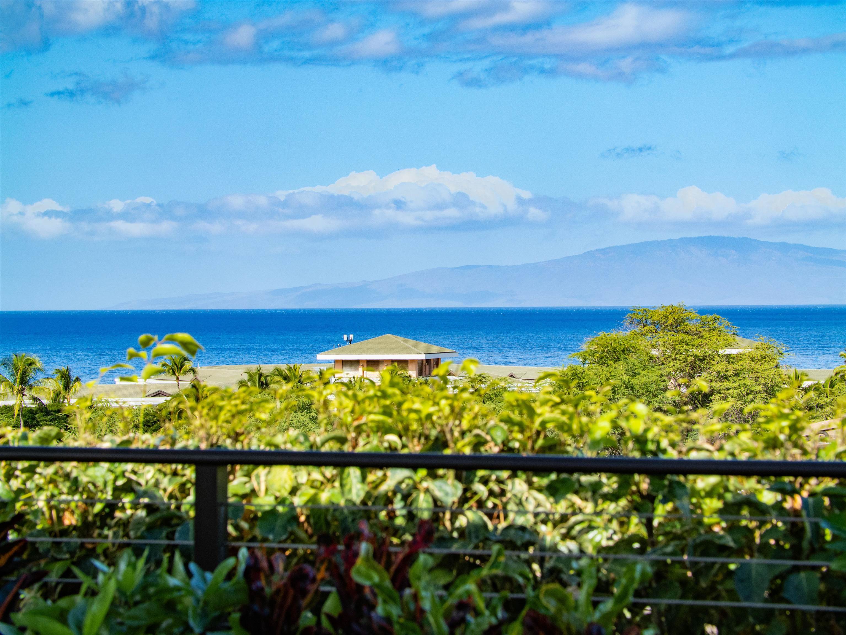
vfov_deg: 11.1
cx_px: 423
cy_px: 318
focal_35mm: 134
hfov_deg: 14.7
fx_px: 3276
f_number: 8
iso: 400
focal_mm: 67
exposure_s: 1/250
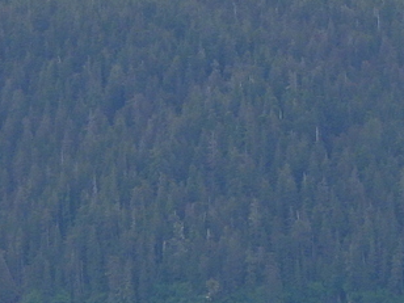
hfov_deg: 2.4
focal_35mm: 832
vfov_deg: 1.8
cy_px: -121
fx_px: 9710
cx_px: 226
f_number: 4.5
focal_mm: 35.7
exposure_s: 1/400
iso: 100
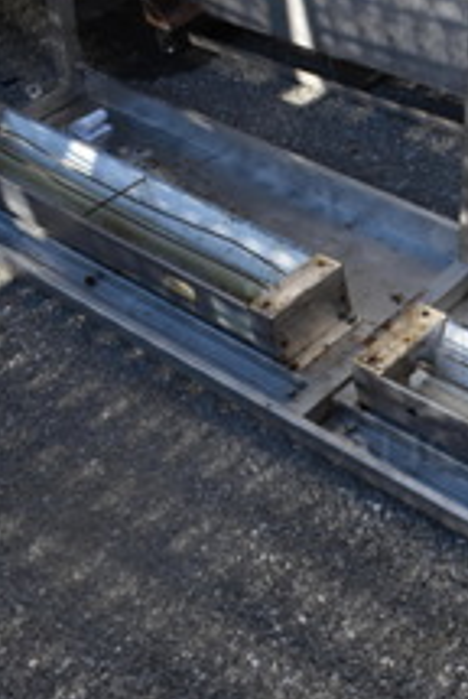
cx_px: 601
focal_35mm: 60
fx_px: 1166
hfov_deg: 20.8
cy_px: 341
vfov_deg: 33.4
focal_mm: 18
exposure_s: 1/320
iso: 200
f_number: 7.1
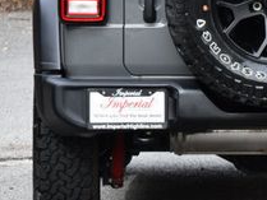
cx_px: 257
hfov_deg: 5.3
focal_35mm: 374
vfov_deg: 4.0
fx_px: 2886
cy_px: -9
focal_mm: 85
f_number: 5.6
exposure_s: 1/250
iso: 250
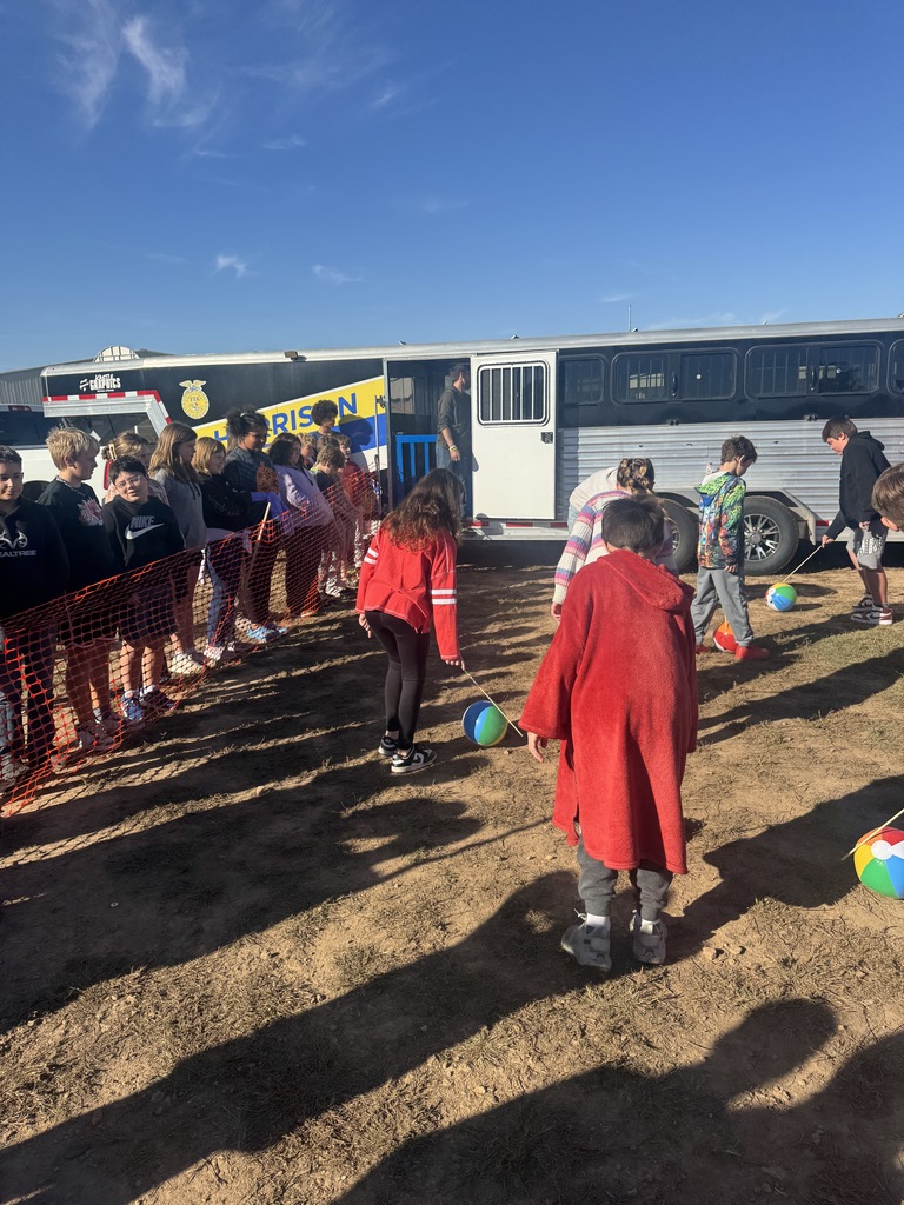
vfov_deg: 71.6
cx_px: 452
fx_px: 836
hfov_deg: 56.8
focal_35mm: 24
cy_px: 602
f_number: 1.78
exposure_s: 1/4310
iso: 80
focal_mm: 6.76
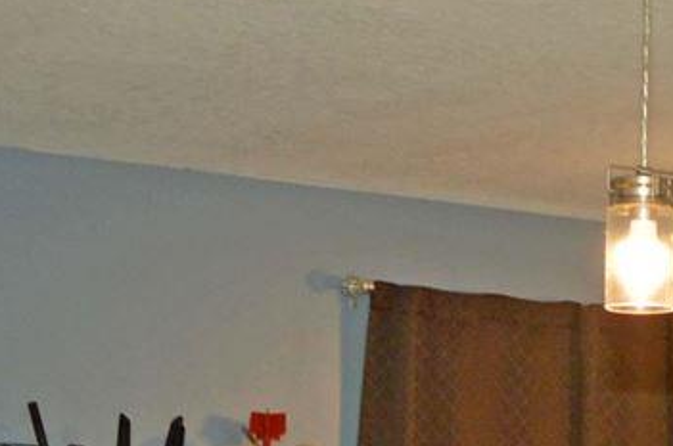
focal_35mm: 140
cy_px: 772
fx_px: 2614
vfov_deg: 9.4
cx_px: 909
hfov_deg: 14.0
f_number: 5.6
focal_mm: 16
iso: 400
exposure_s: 1/60
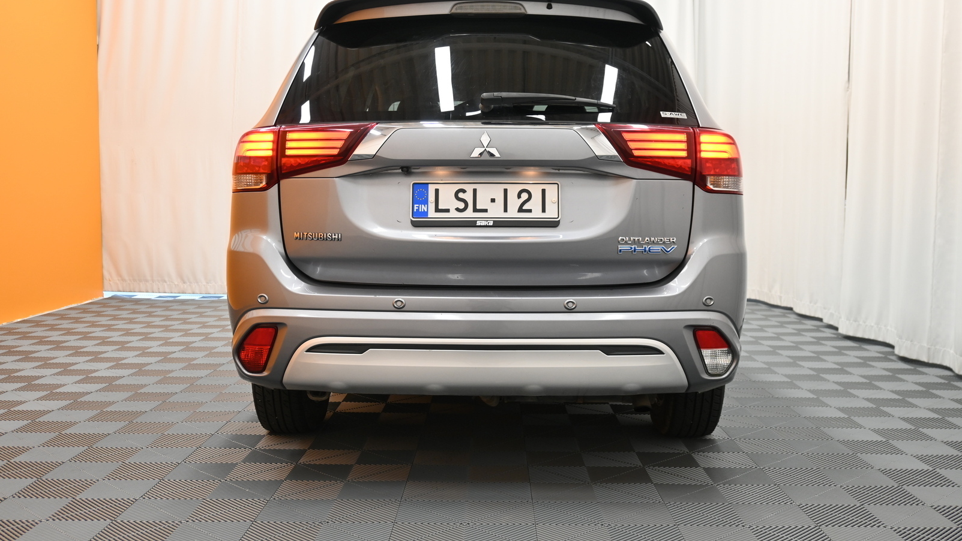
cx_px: 482
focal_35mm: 37
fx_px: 932
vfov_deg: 32.4
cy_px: 263
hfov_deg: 54.6
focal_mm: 23
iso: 400
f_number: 4.2
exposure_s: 1/40
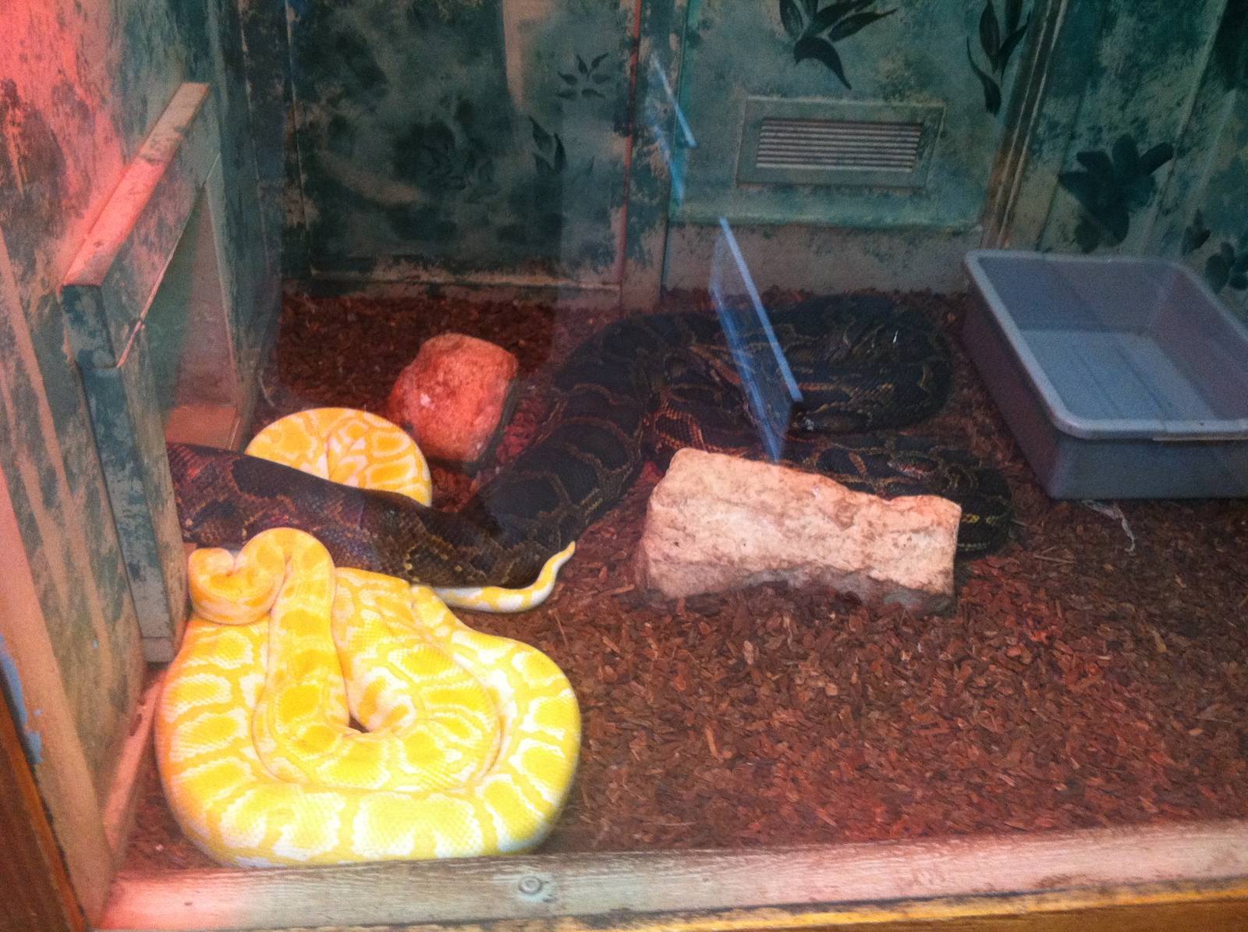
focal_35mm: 35
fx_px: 1260
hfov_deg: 52.7
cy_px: 466
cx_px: 624
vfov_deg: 40.6
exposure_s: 1/17
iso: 320
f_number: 2.8
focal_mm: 3.85
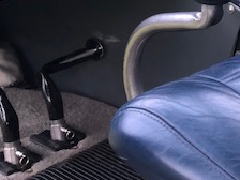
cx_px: 278
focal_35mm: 80
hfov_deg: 22.7
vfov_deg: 17.6
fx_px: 555
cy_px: -35
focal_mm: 4
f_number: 1.8
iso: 80
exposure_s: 1/15
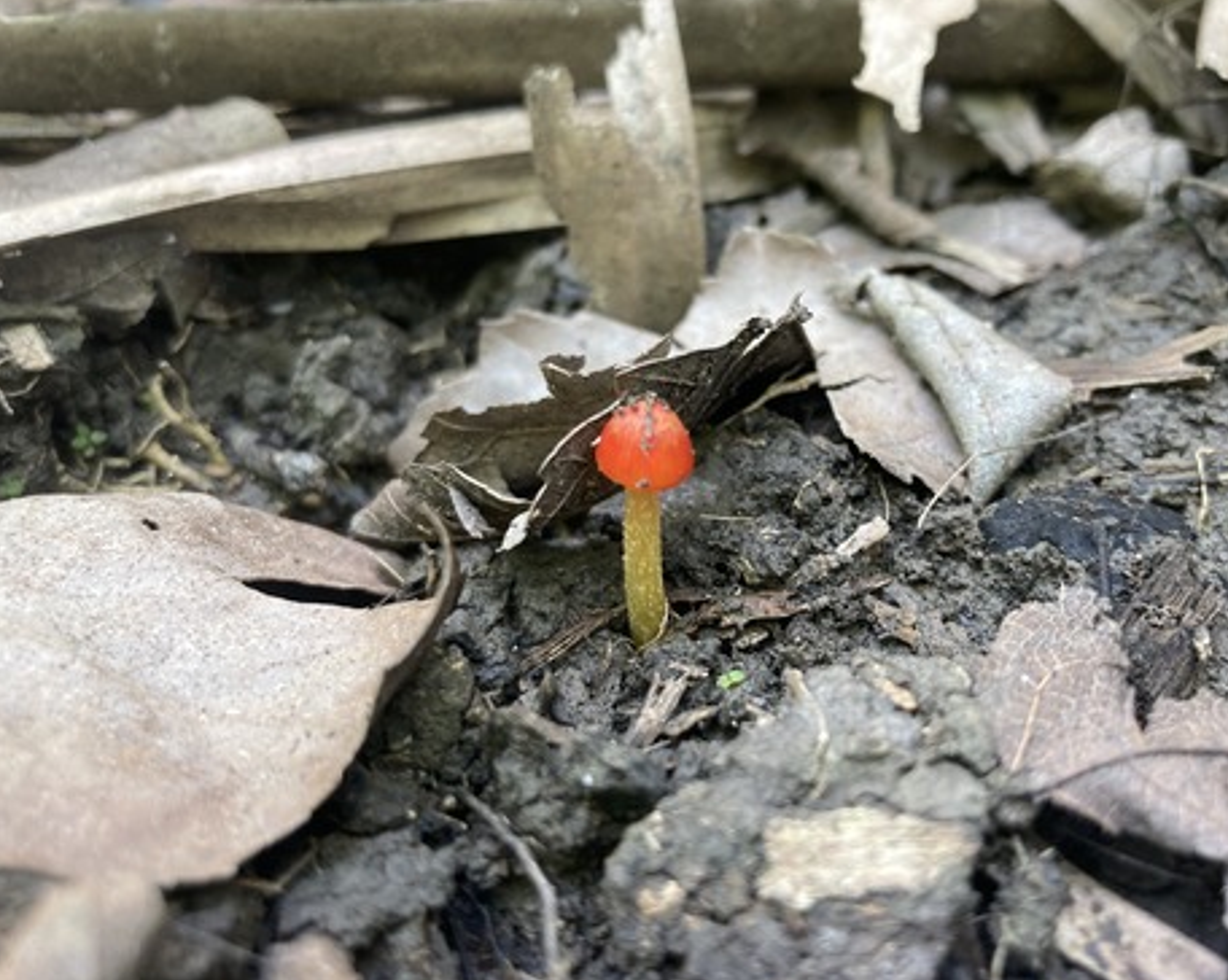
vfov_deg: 48.4
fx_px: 1089
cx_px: 662
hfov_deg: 58.7
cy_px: 486
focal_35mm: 30
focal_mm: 3.99
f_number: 1.8
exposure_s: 1/60
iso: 100
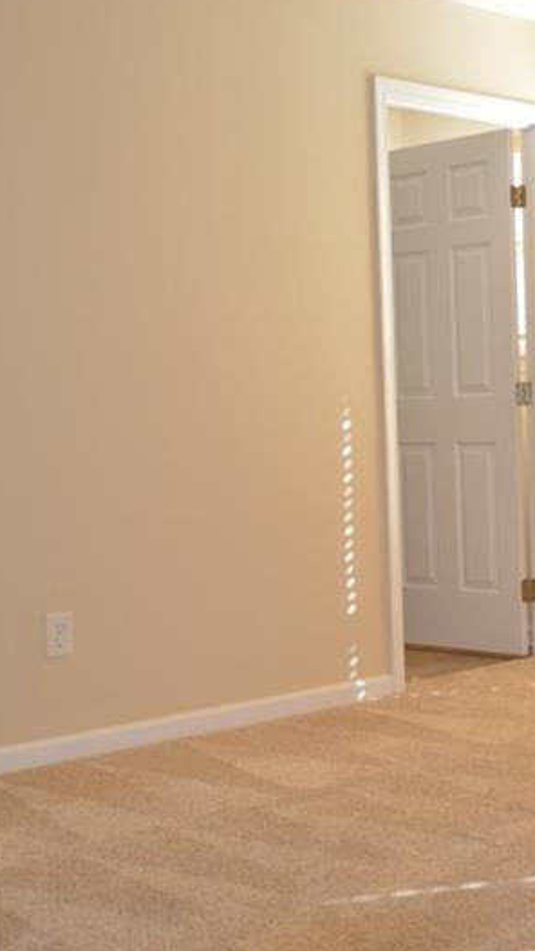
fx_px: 1387
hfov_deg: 20.9
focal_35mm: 55
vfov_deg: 37.8
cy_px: 503
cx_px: 568
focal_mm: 18
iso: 400
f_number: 4
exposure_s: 1/80
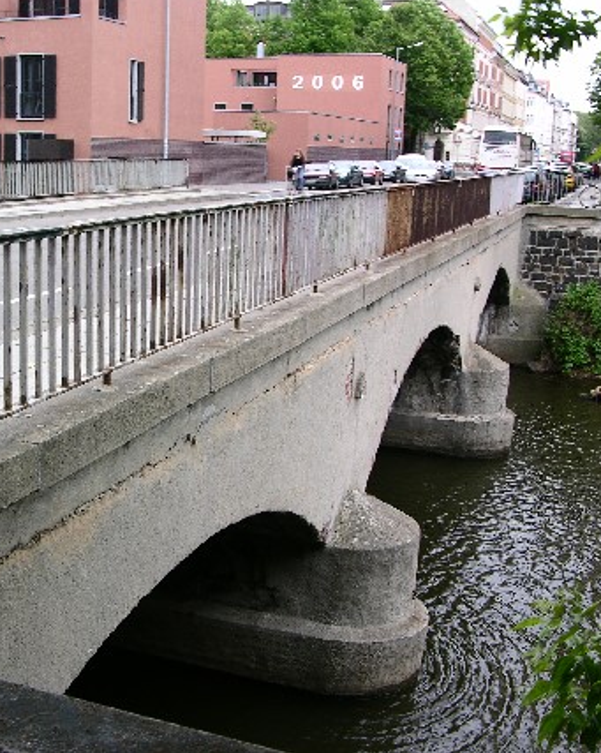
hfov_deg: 31.5
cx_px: 151
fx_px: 1046
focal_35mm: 47
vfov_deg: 39.6
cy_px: 367
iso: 50
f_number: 4.5
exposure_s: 1/40
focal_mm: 8.9
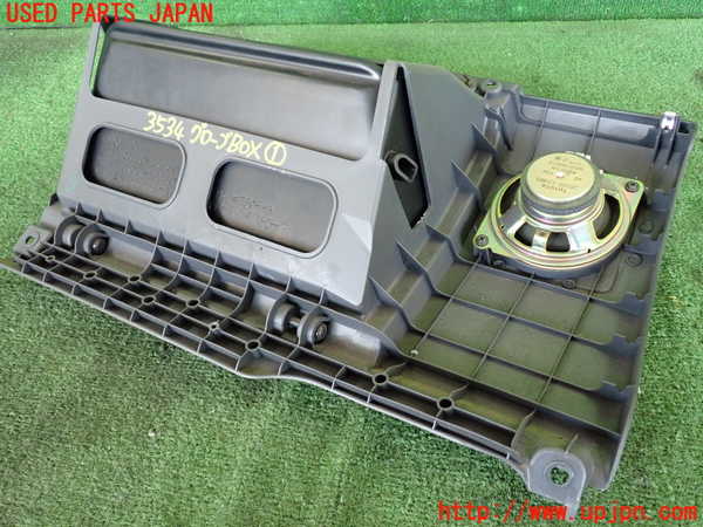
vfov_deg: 44.2
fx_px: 650
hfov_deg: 56.8
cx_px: 352
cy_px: 264
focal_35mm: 32
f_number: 2.4
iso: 640
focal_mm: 5.79
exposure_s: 1/125
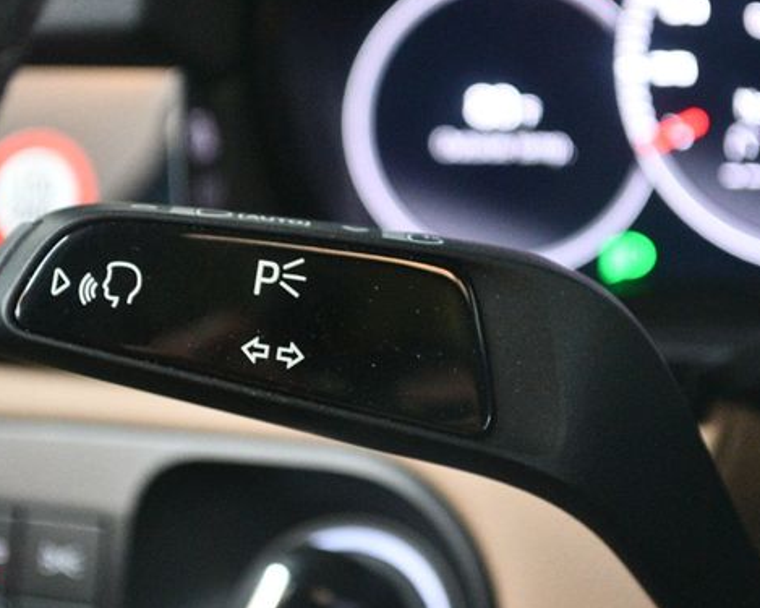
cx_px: 344
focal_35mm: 96
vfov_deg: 16.0
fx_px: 2159
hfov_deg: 20.0
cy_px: 311
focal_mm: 50
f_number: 5.6
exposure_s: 1/60
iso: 9000
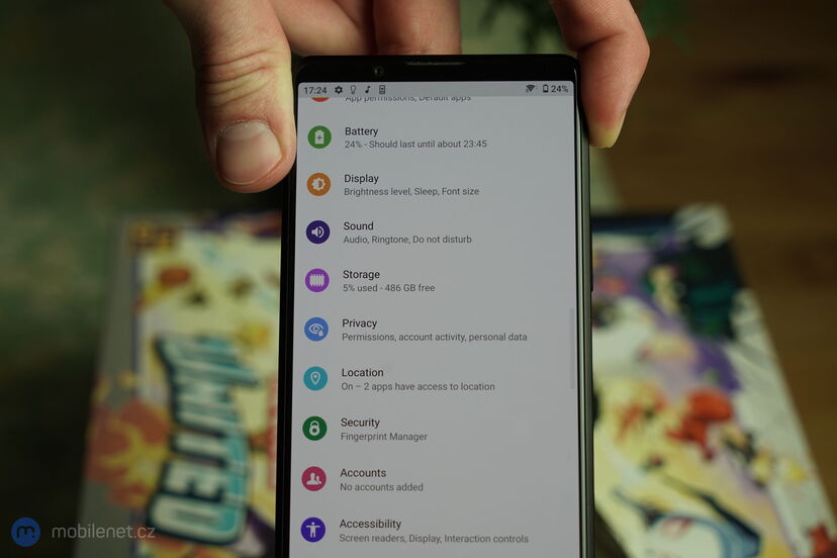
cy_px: 279
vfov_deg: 21.2
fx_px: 1488
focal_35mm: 64
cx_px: 418
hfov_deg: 31.4
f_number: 6.3
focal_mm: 64
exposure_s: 1/160
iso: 500
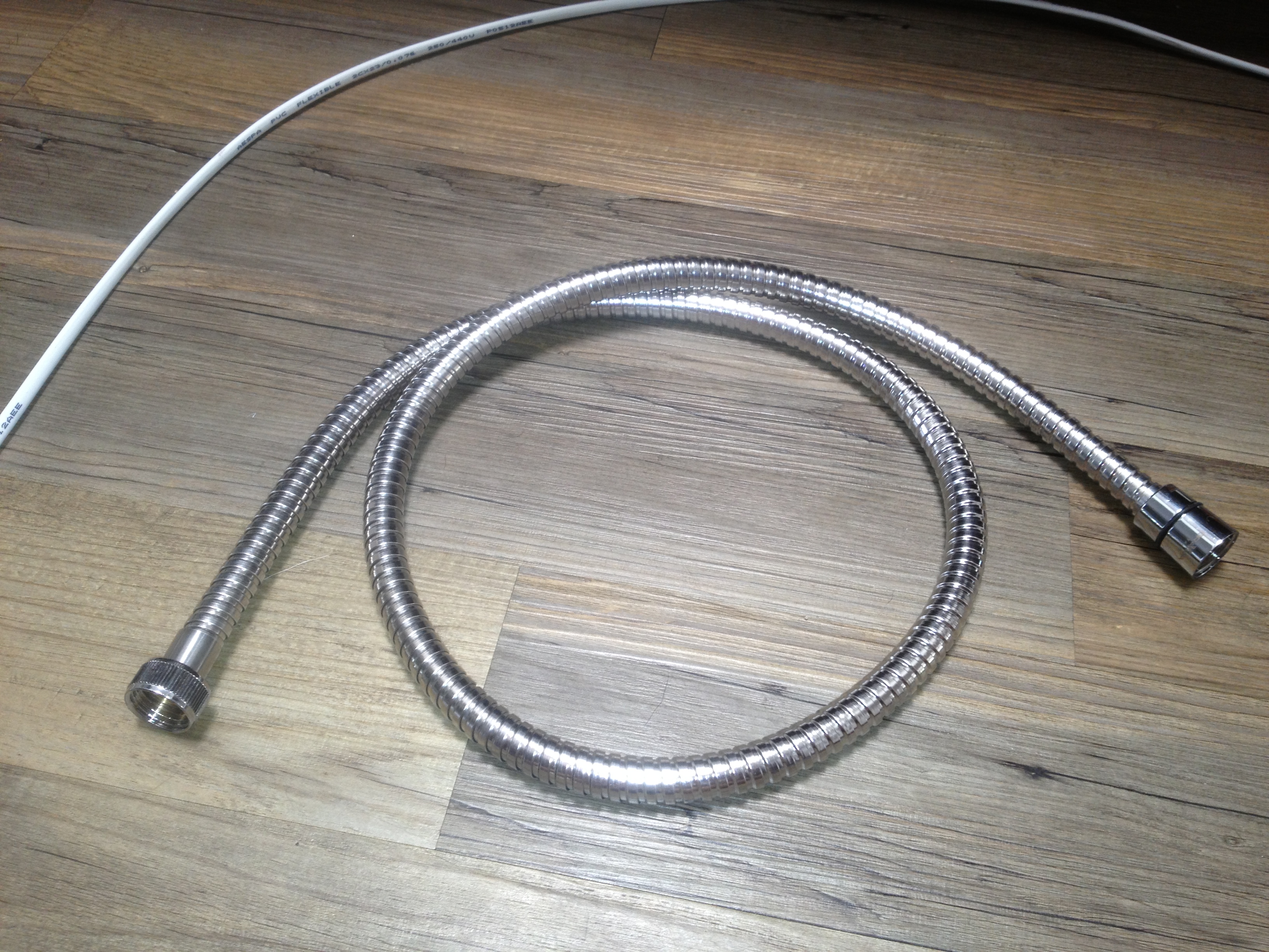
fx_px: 1283
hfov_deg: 52.6
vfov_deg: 40.7
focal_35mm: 35
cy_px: 476
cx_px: 634
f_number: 2.4
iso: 50
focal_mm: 4.28
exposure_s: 1/25
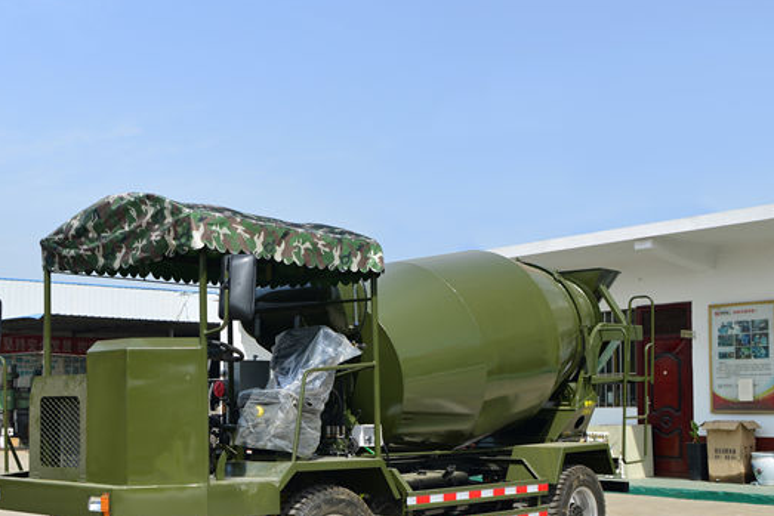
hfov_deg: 38.0
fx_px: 1118
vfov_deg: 25.8
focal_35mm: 52
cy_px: 364
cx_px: 302
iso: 250
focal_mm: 34
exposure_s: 1/320
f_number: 7.1
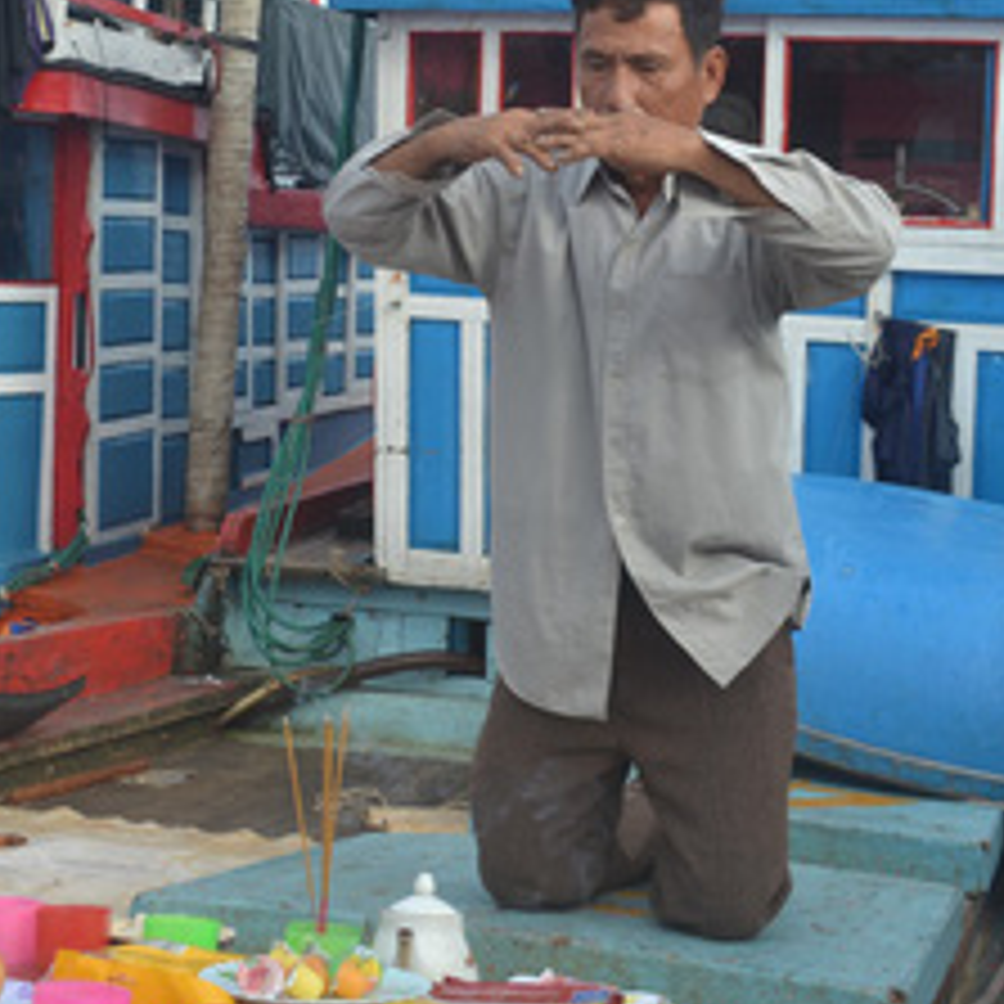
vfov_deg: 25.3
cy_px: 369
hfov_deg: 25.3
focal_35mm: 68
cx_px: 369
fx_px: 2231
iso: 100
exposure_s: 1/160
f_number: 6.3
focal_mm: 22
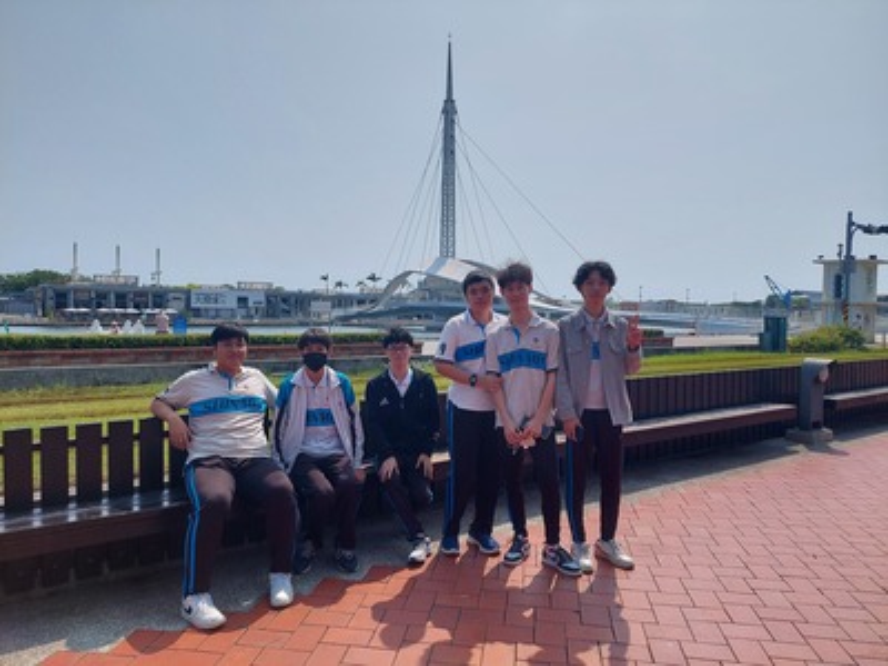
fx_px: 616
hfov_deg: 71.6
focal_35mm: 24
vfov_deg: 56.8
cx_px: 444
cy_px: 333
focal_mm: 5.23
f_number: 1.8
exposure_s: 1/2599
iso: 40
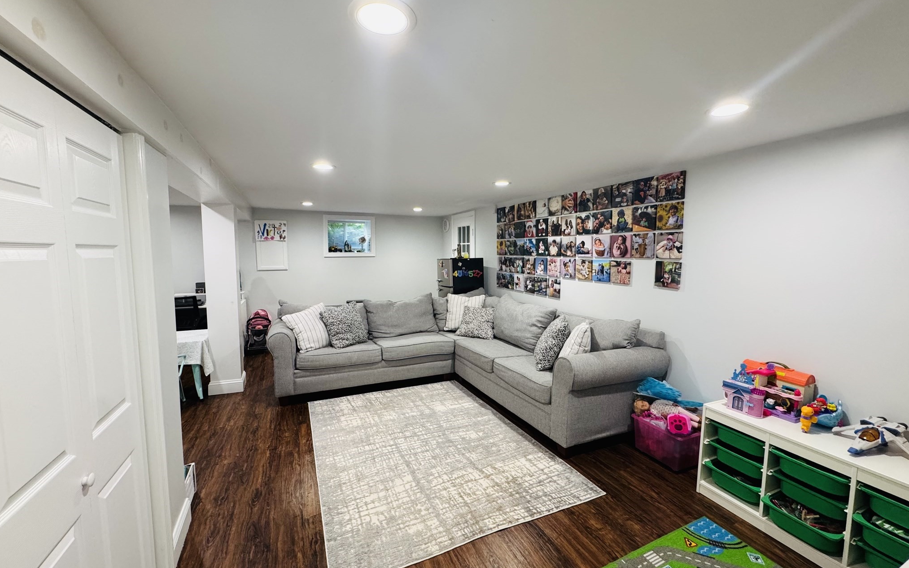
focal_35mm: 15
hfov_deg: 101.5
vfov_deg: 74.8
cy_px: 282
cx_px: 455
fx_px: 372
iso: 250
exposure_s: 1/60
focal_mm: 2.22
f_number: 2.2
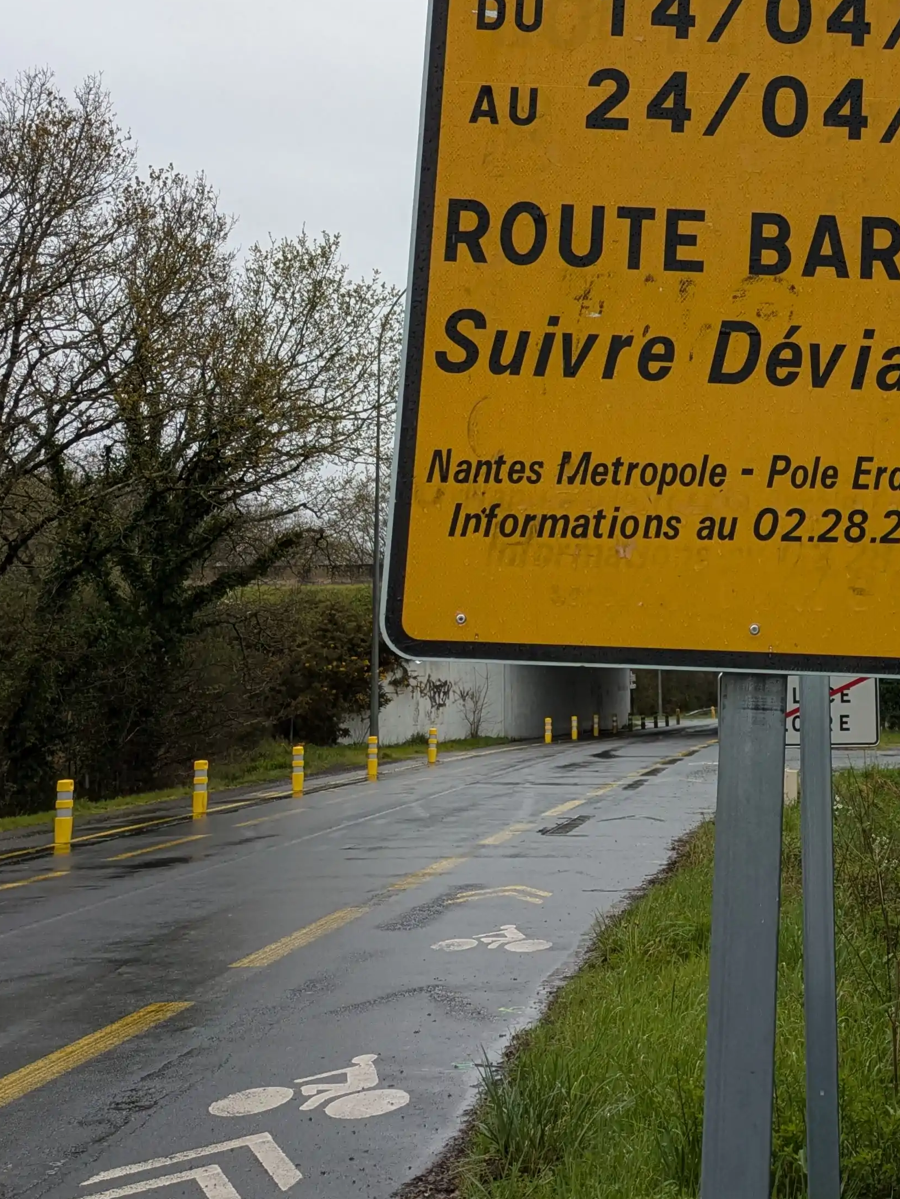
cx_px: 766
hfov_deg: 26.8
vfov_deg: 35.4
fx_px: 1836
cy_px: 306
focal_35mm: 53
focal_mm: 5.43
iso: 46
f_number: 1.89
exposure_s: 1/677
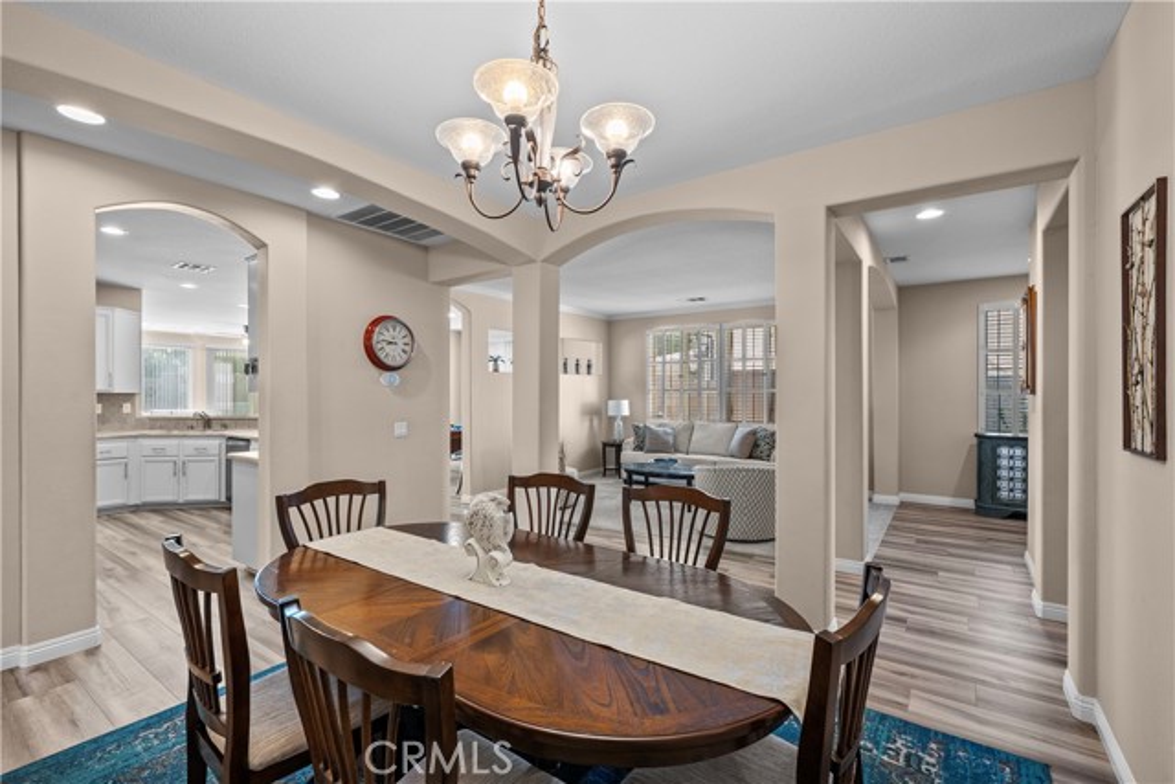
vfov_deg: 77.4
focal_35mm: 15
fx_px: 490
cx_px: 588
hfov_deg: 100.4
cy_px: 392
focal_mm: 15
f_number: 9
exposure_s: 1.3
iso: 250
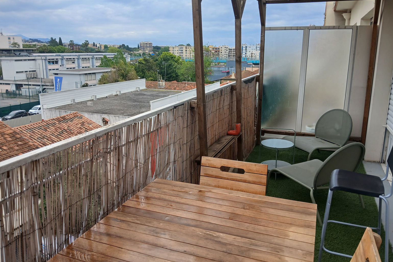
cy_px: 126
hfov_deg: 65.5
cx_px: 196
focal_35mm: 28
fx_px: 306
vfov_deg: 46.4
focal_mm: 3.98
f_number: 1.8
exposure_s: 1/141
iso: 20
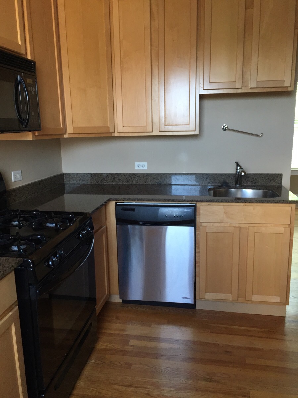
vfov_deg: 61.7
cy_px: 199
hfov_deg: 48.2
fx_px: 333
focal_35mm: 29
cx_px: 149
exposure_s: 1/30
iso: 40
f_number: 2.2
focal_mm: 4.15
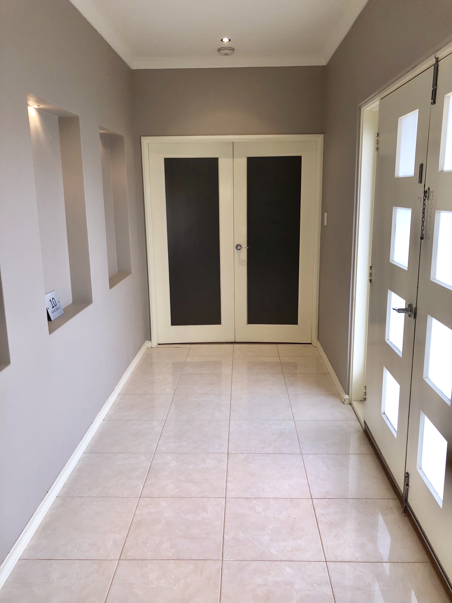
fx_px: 487
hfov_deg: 49.7
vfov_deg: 63.4
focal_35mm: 28
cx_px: 226
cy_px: 302
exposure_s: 1/100
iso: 32
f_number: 1.8
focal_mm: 3.99
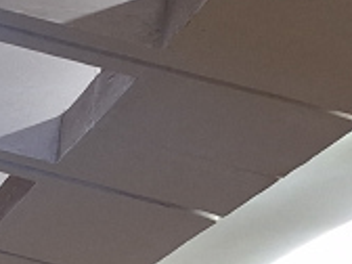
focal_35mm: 178
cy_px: 655
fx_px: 1810
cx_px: -421
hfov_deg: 10.0
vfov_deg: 7.7
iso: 125
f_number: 1.8
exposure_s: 1/50
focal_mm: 5.54
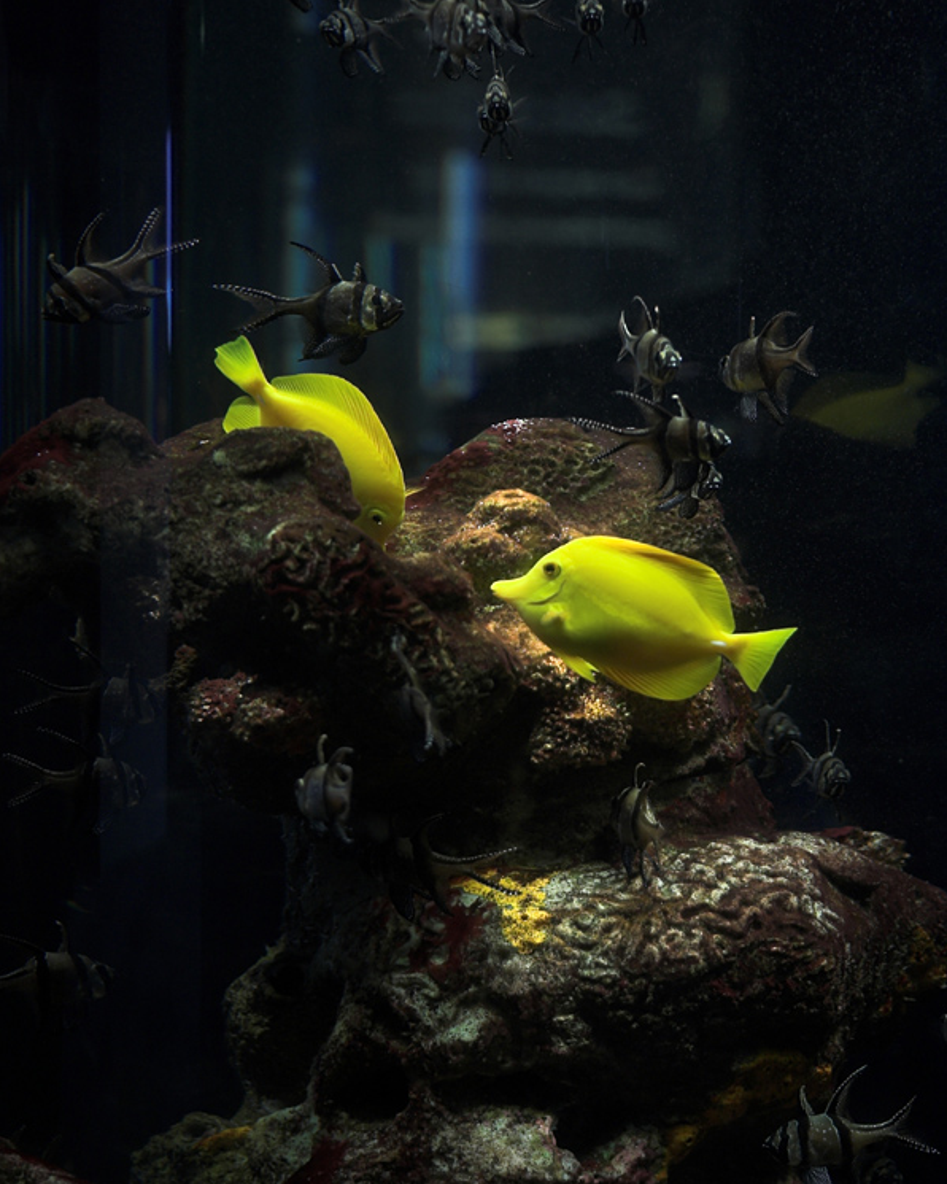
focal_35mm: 85
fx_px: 2978
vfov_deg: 22.5
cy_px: 637
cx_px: 474
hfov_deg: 18.1
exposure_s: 1/125
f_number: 2.8
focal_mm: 50
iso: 200
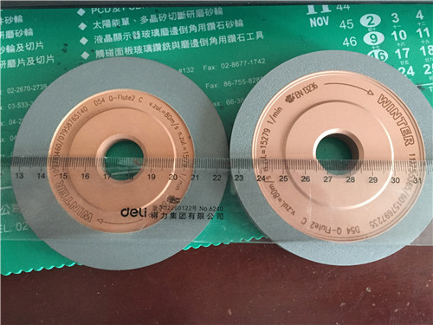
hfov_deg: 61.7
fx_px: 363
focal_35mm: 29
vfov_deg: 48.2
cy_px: 162
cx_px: 216
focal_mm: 4.15
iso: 320
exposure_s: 1/15
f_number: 2.2
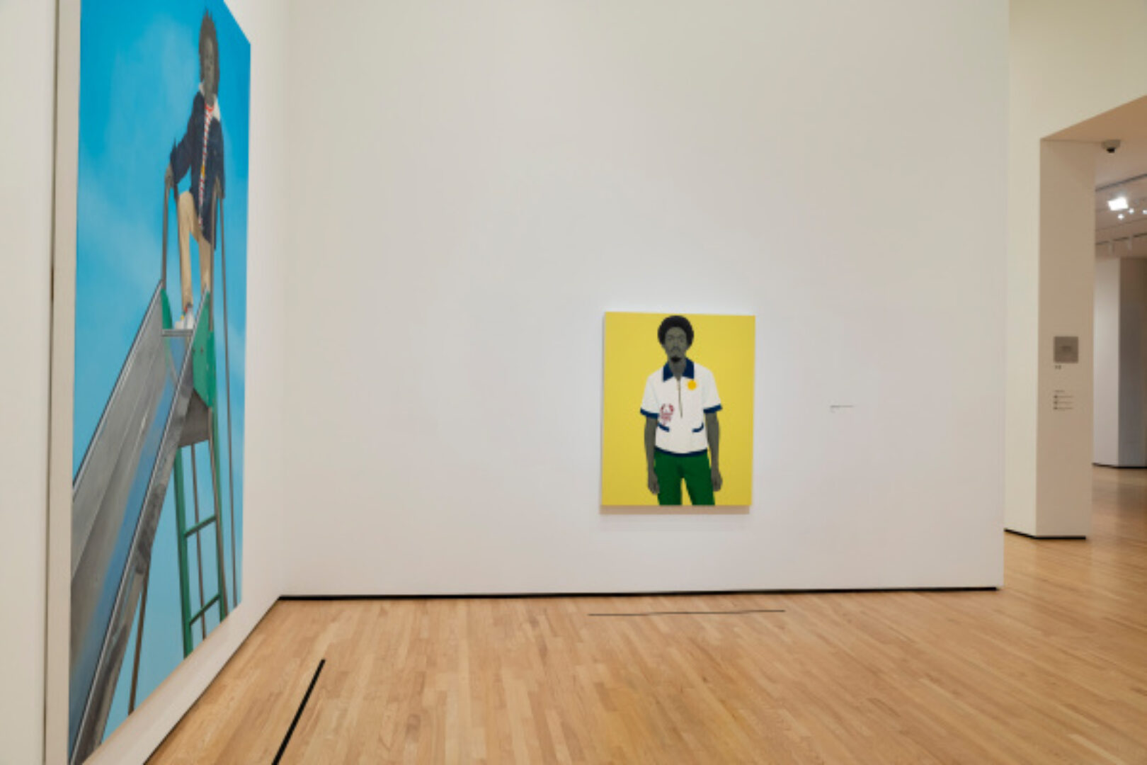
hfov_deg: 58.7
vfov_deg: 41.1
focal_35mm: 32
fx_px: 1019
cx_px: 574
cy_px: 382
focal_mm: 32
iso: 400
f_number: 8
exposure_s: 1/13
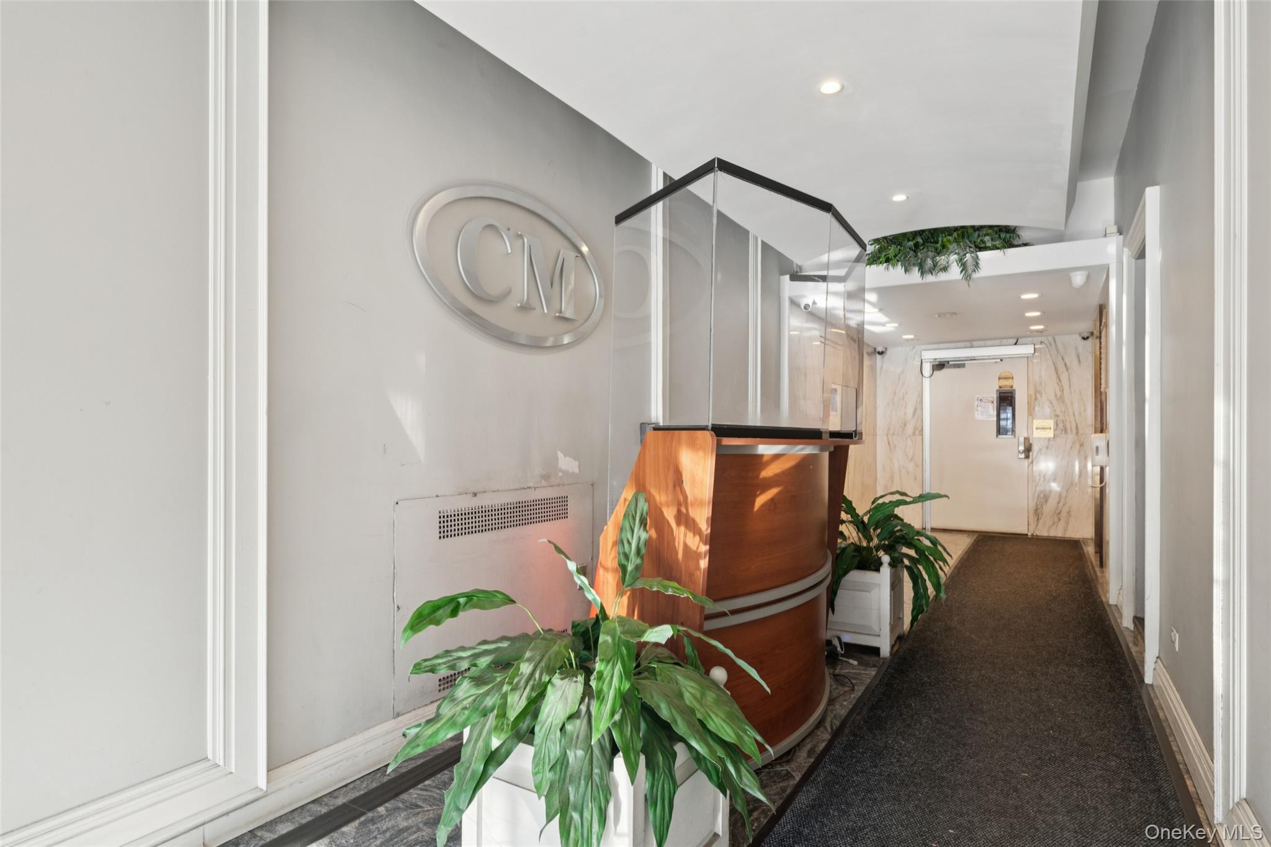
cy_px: 424
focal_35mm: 19
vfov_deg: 64.5
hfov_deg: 86.9
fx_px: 671
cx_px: 636
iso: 400
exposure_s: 1/10
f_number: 8
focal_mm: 19
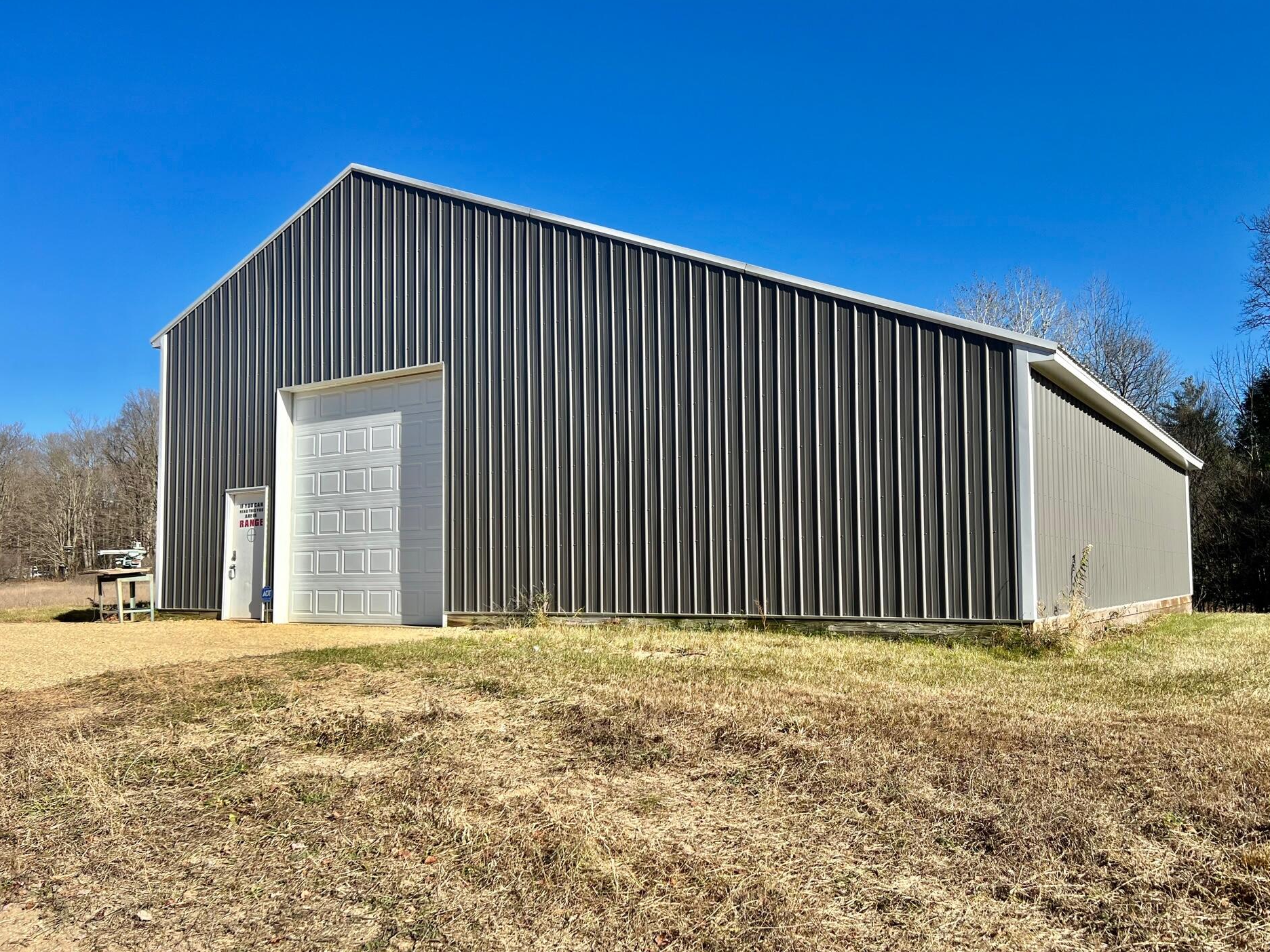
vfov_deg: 49.7
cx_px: 682
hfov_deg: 63.4
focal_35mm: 28
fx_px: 1027
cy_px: 511
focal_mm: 5.7
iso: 50
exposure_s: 1/3257
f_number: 1.5
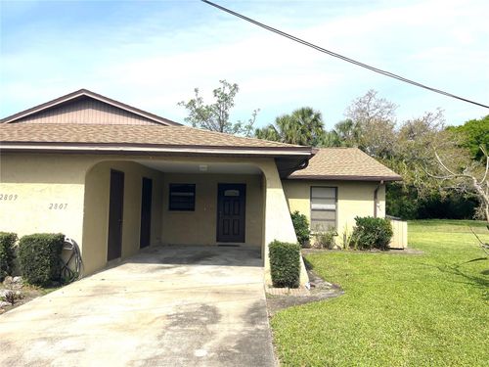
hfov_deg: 69.4
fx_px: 353
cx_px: 244
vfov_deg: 54.9
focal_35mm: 25
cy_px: 184
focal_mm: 5.1
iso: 32
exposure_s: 1/4049
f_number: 1.6
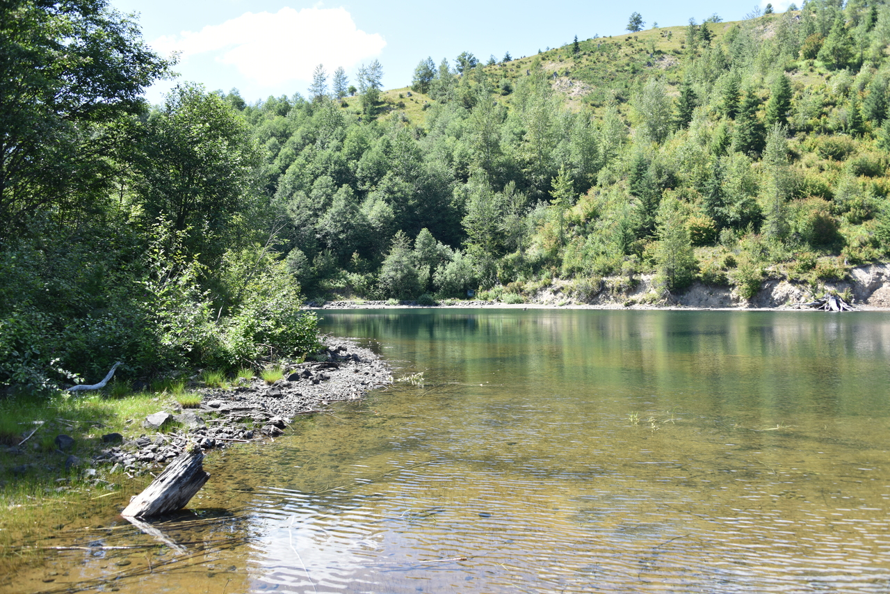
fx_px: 791
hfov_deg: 58.7
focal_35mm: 32
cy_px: 297
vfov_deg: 41.1
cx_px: 445
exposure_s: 1/125
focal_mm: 32
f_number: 5.6
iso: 100
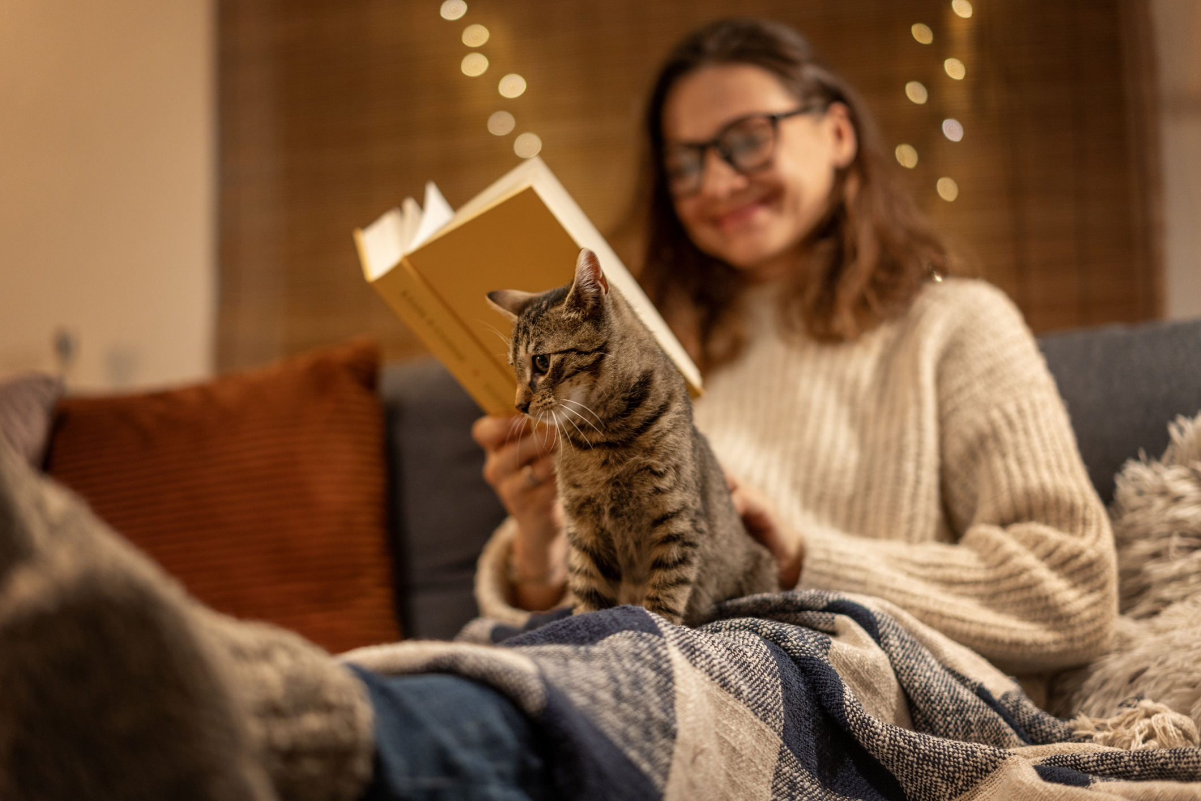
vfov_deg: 24.6
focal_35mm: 55
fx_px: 1835
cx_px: 600
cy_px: 400
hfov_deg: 36.2
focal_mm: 55
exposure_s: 1/100
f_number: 1.8
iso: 400
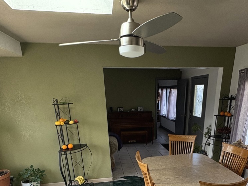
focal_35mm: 27
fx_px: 193
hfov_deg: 64.9
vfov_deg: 46.9
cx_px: 144
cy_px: 163
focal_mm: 2.22
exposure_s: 1/99
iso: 160
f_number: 2.2
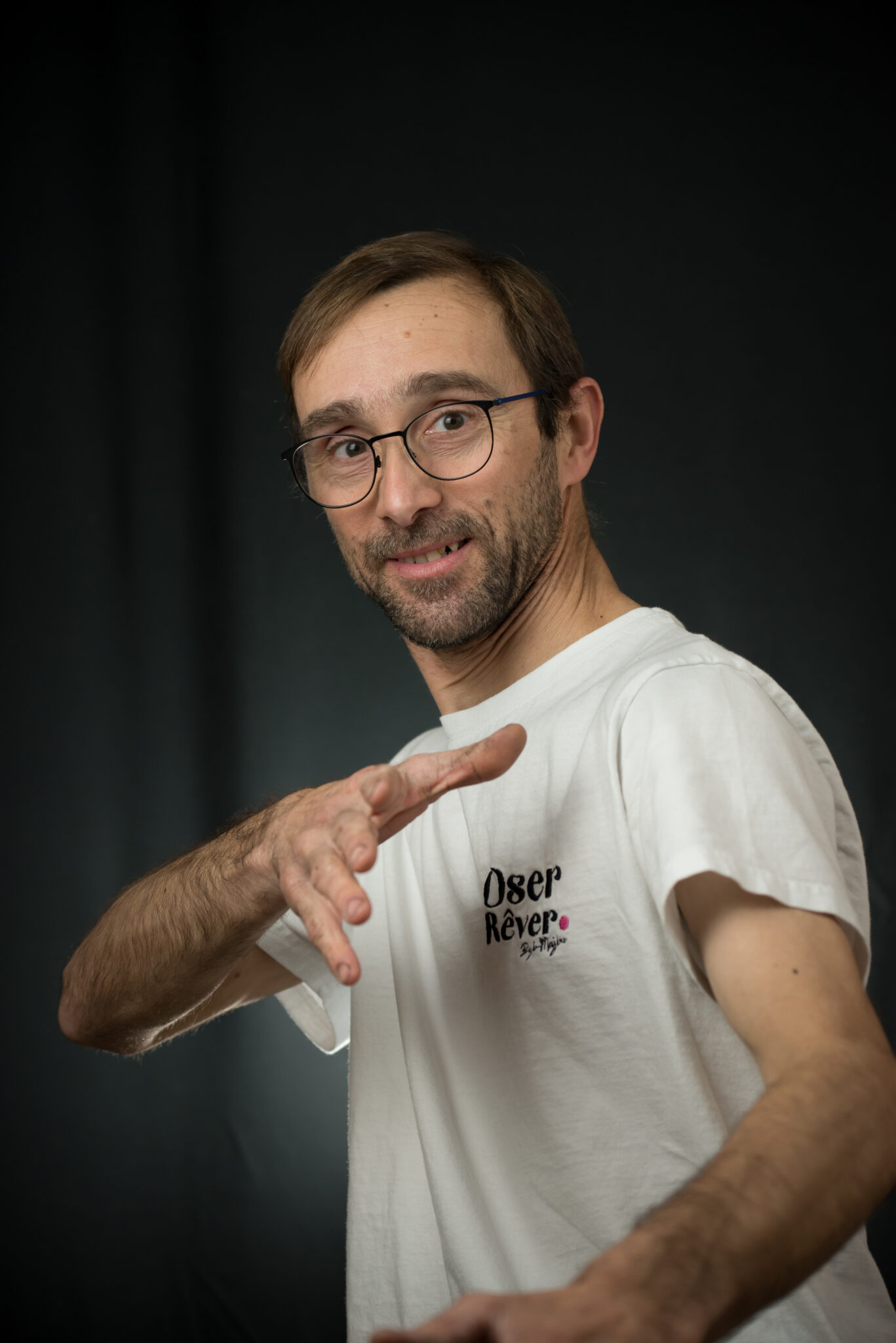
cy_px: 672
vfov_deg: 19.4
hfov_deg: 13.1
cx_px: 448
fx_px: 3916
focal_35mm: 105
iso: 900
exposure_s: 1/200
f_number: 4
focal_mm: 105
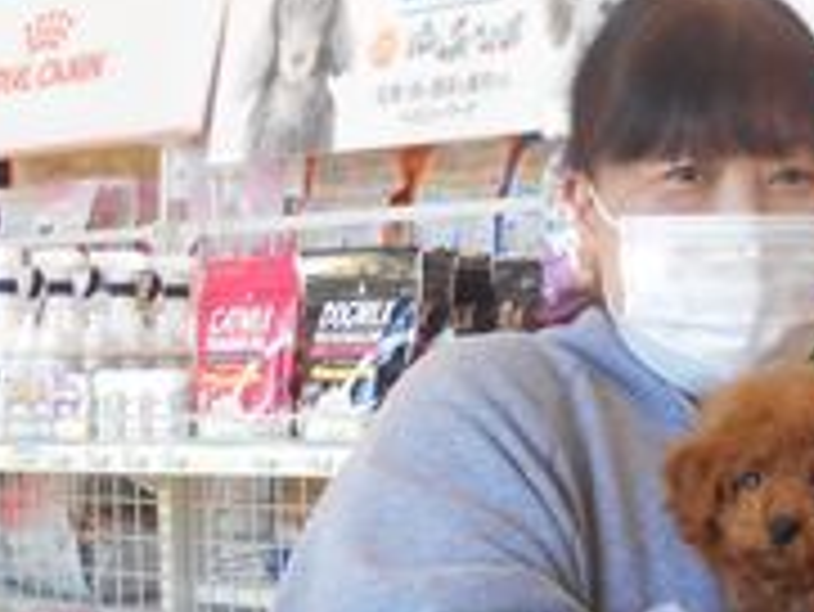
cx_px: 1007
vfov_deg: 17.1
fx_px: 2024
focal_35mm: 86
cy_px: 405
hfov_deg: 21.0
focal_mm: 4.6
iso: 80
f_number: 3.2
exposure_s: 1/50
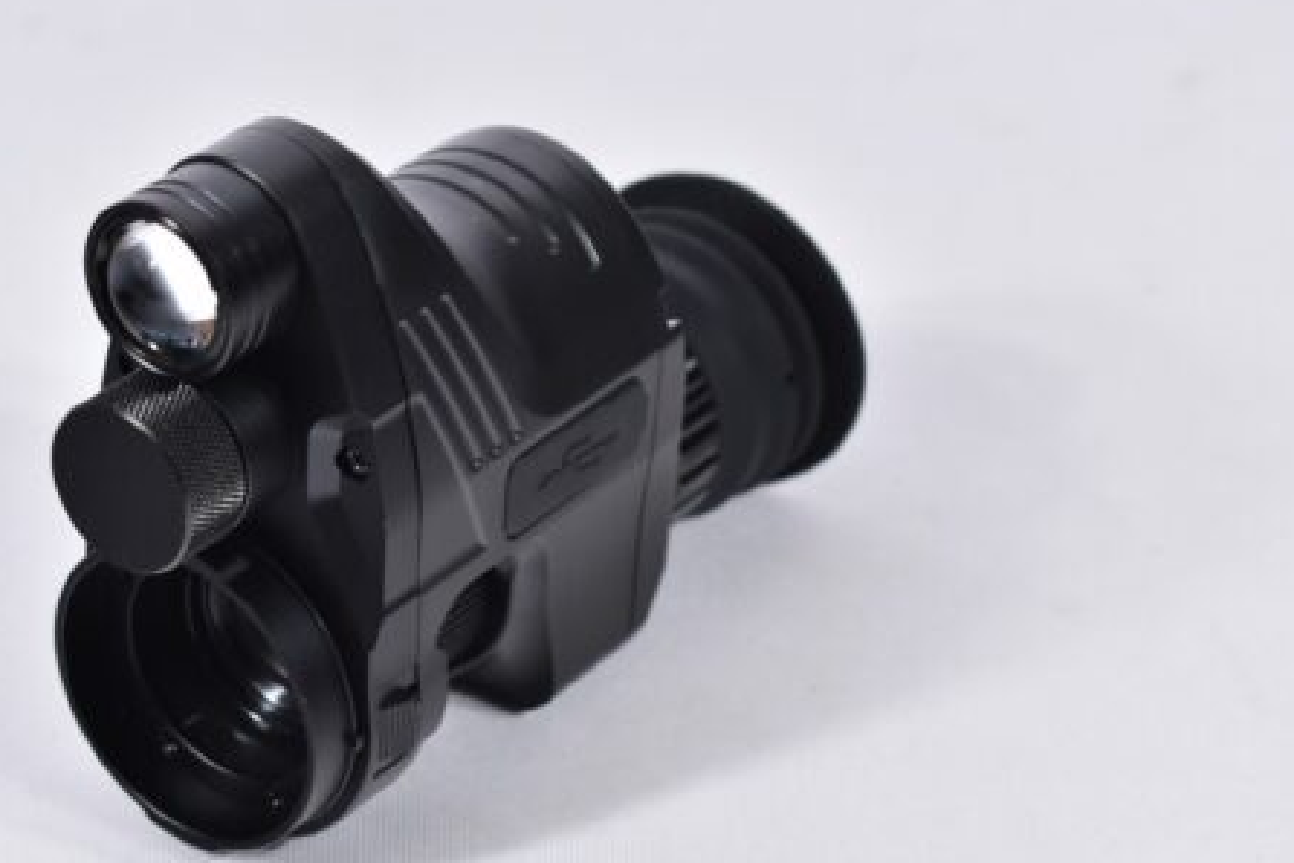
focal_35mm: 111
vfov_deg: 12.4
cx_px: 434
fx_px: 3978
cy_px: 446
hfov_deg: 18.4
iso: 640
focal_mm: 55
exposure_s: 1/40
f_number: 5.6
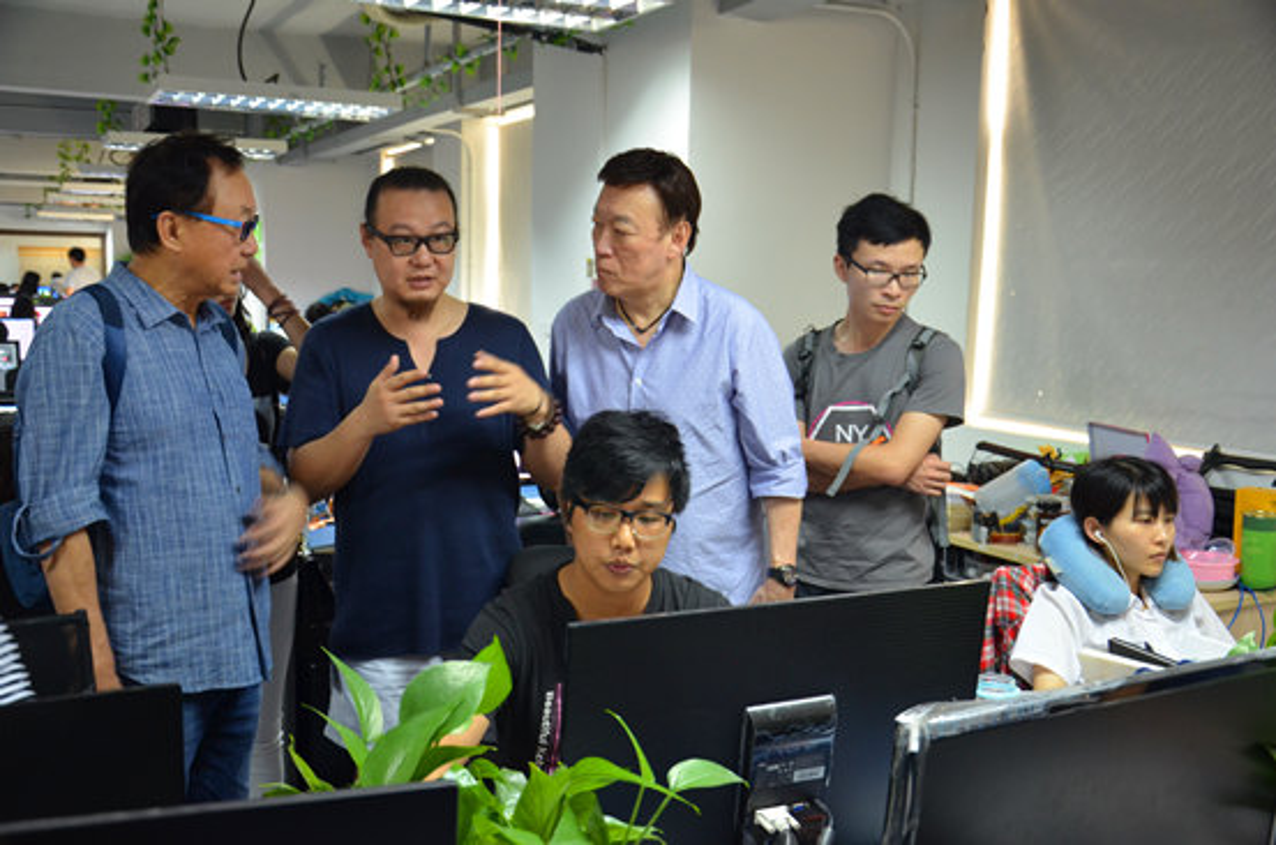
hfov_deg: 53.2
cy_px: 422
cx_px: 638
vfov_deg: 36.7
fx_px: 1273
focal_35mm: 36
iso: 800
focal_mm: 24
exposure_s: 1/15
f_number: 3.8
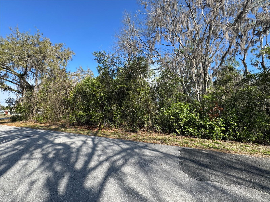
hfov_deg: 102.1
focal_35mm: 14
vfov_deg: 85.7
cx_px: 135
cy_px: 101
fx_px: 109
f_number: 2.2
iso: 40
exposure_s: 1/600
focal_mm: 2.22
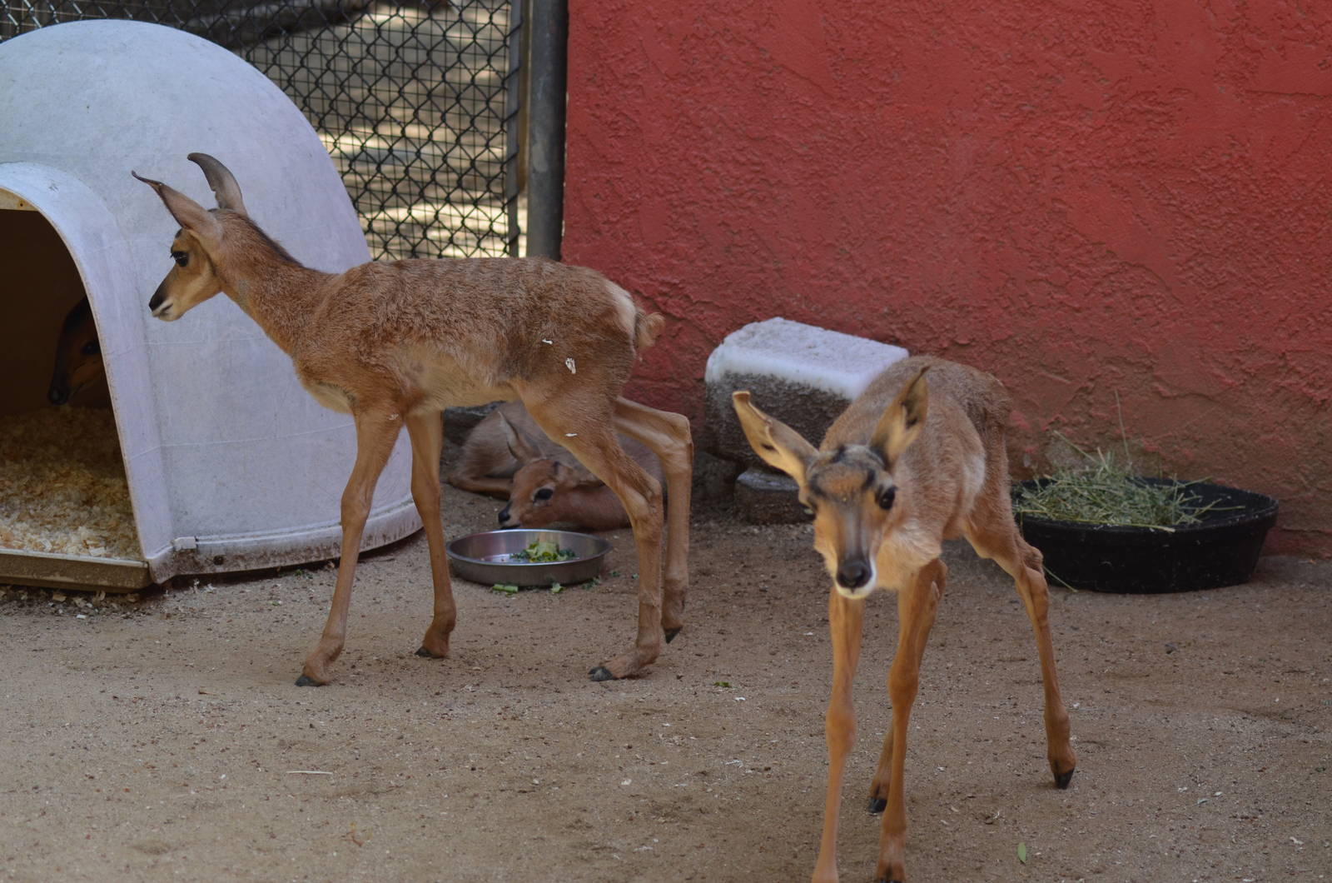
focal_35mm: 105
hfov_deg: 19.5
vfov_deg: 13.0
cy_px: 442
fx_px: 3877
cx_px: 666
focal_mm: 70
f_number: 5
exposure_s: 1/400
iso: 400
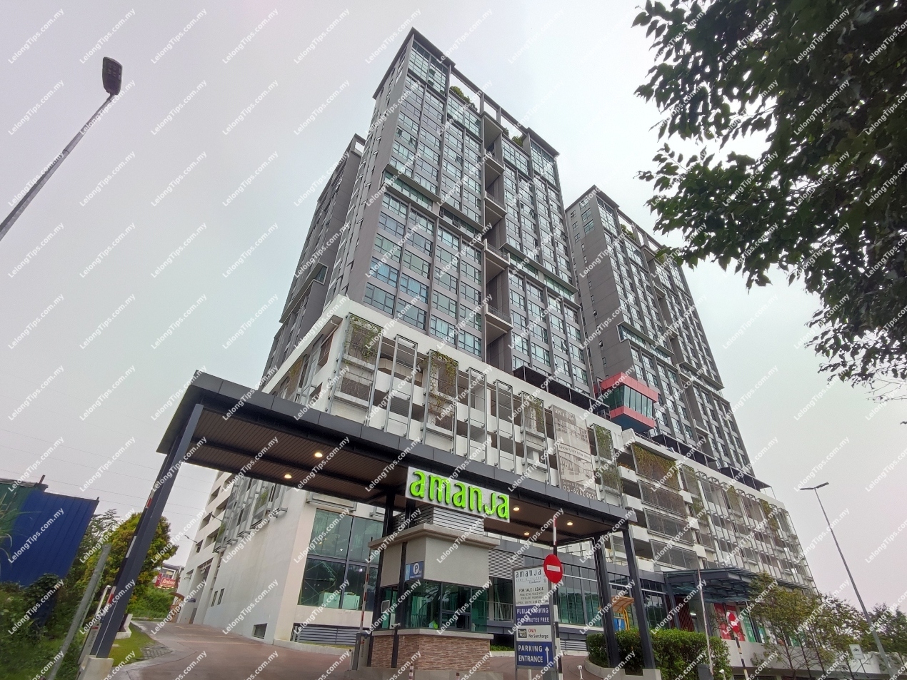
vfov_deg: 78.1
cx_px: 454
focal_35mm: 16
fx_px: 419
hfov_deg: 94.5
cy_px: 340
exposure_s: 1/100
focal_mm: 1.65
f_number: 2.2
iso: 101
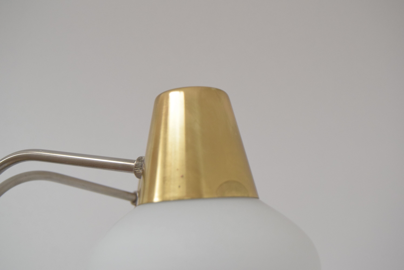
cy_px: 135
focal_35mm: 52
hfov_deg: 37.8
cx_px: 202
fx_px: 590
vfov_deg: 25.8
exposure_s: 1/160
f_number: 6.3
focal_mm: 35
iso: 1600
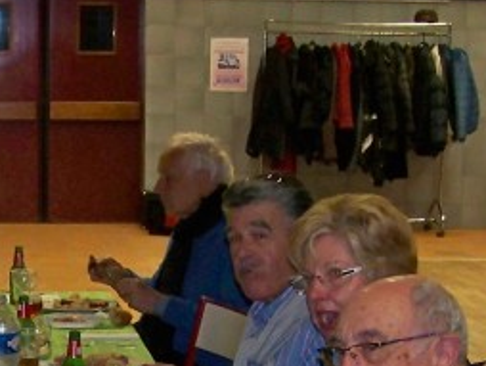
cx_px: -31
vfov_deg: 10.9
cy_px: 502
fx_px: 1869
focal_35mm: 133
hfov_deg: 14.5
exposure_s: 1/30
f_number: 2.8
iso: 200
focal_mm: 5.85
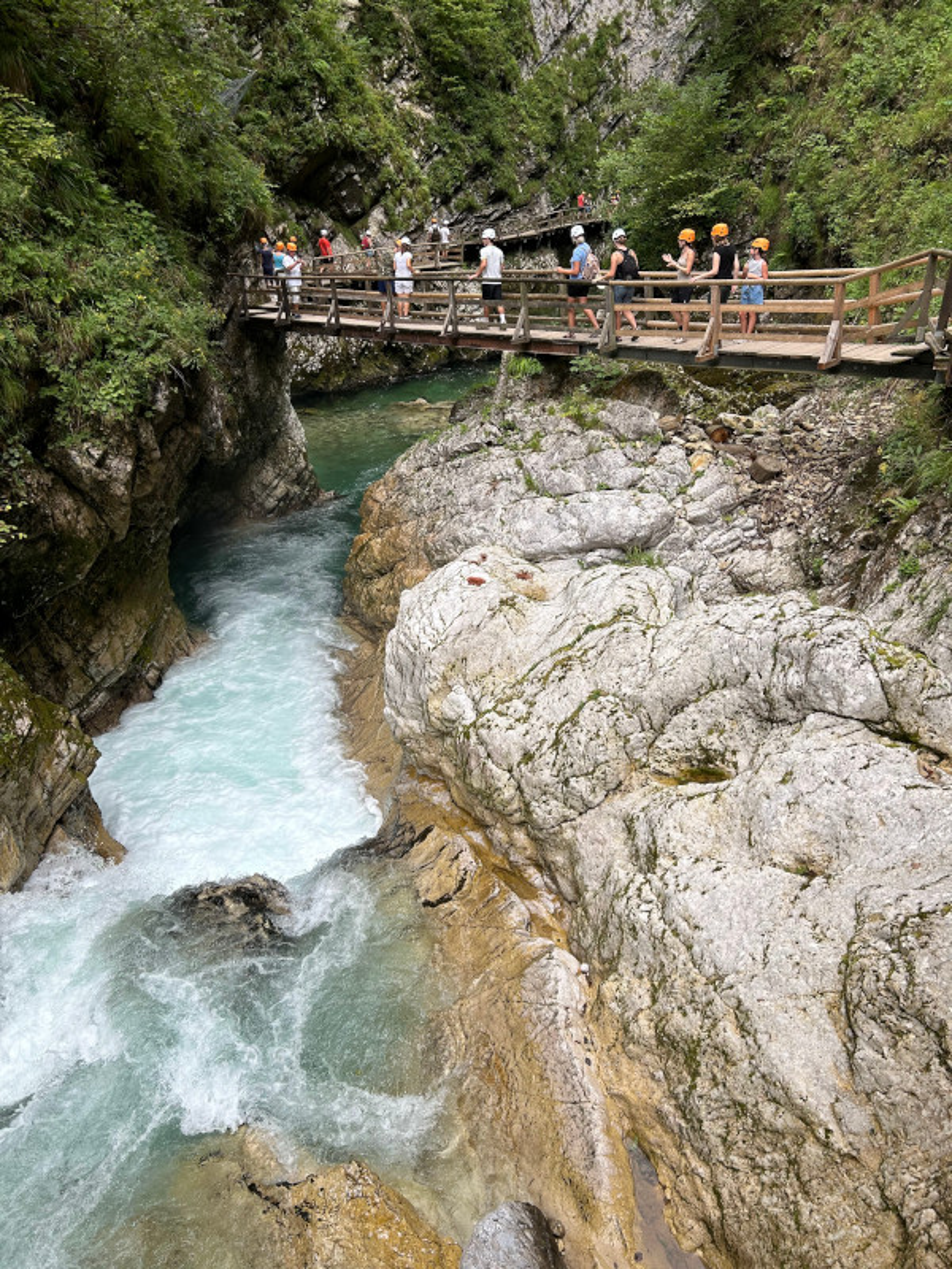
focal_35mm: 26
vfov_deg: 67.3
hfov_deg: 53.1
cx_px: 476
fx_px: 953
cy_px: 634
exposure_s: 1/670
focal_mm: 5.7
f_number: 1.5
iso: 50
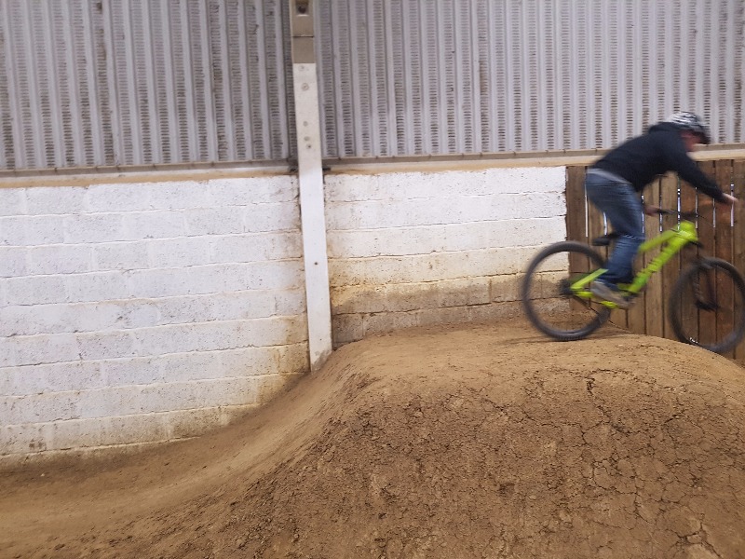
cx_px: 372
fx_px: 560
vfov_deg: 53.1
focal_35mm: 26
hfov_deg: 67.3
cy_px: 280
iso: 200
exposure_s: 1/50
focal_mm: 4.2
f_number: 1.7
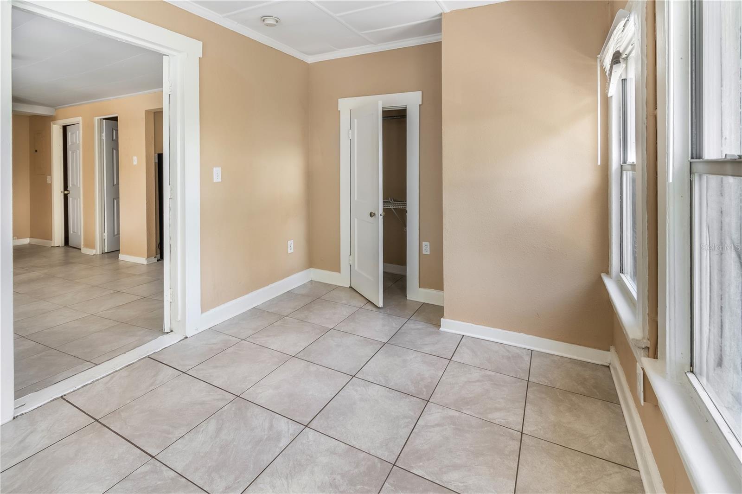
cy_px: 247
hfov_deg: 100.4
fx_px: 309
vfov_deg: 77.3
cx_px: 371
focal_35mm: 15
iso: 64
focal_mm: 10
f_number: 8
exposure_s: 1/1.25
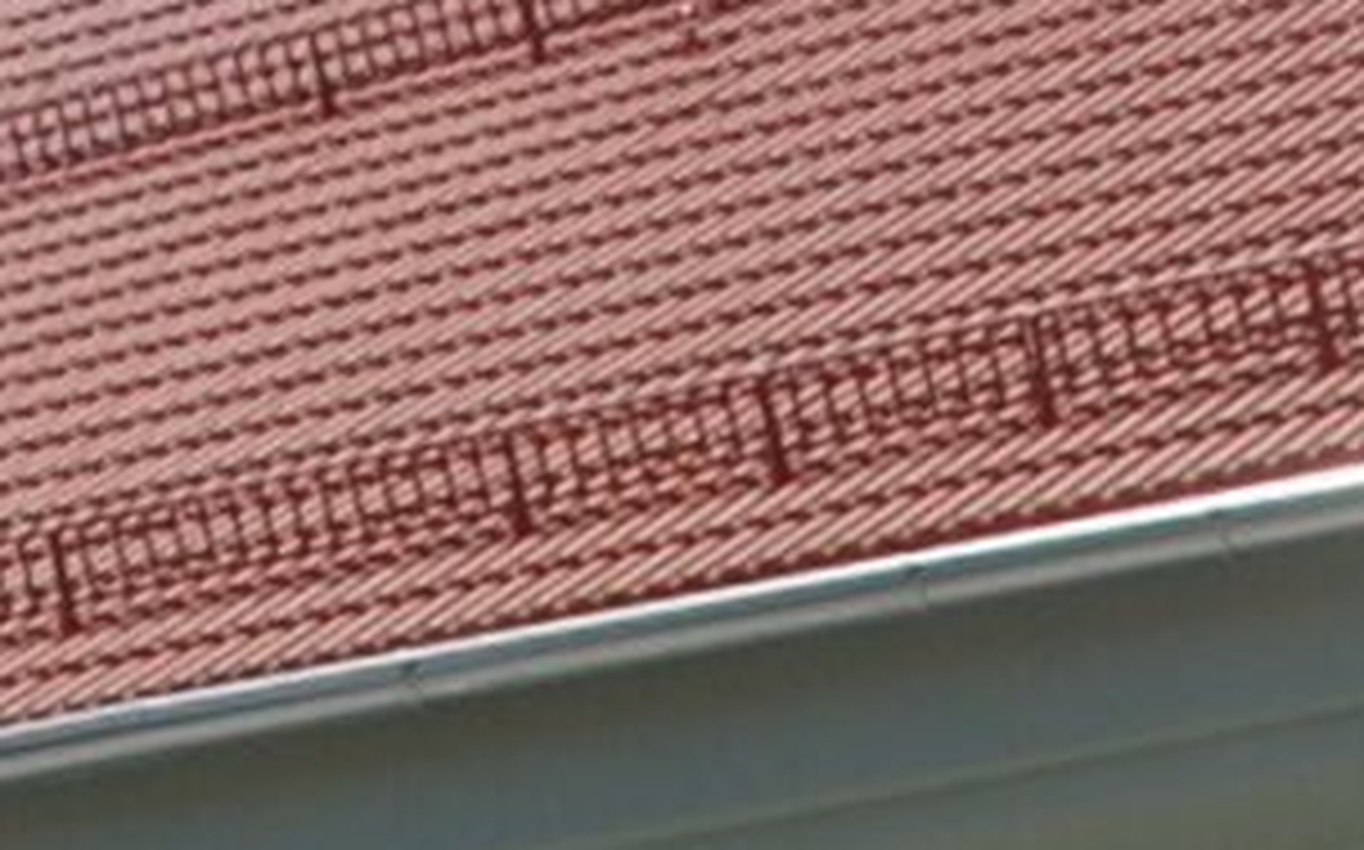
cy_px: 1806
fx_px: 6910
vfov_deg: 6.8
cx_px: -1558
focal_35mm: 186
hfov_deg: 10.2
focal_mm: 18
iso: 200
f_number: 9
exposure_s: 1/320
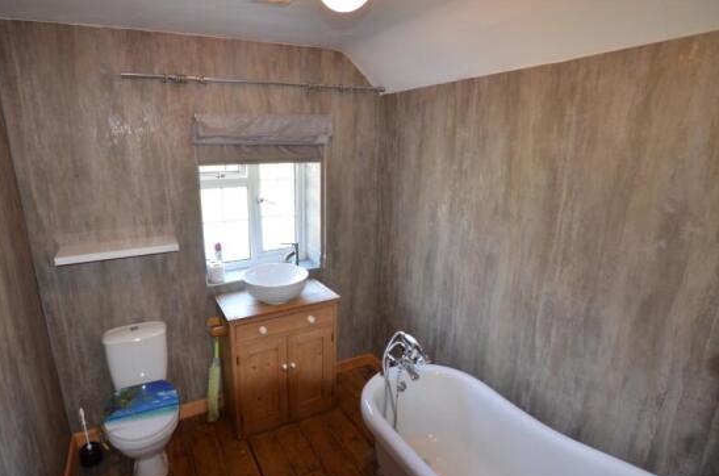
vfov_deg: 67.1
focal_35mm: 18
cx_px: 300
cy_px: 243
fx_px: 359
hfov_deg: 89.3
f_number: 4
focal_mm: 10
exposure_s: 1/60
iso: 500
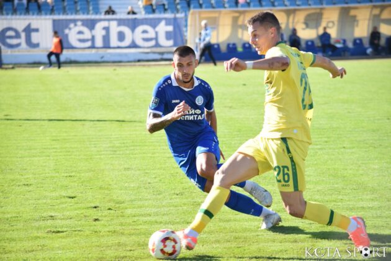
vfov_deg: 7.3
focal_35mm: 188
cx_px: 196
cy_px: 130
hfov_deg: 11.0
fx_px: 2036
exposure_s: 1/800
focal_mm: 125
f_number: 4.8
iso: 400
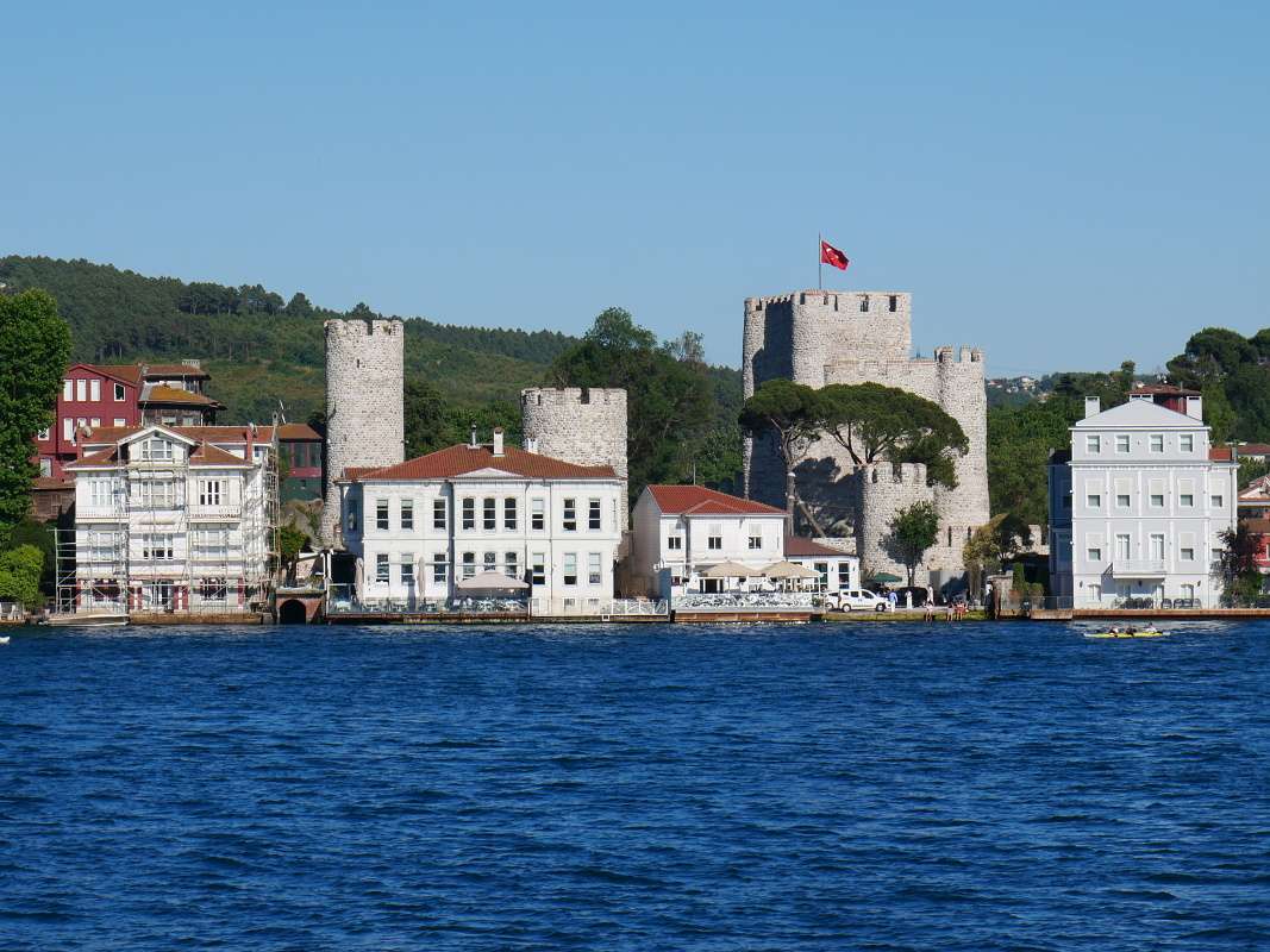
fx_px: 4035
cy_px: 476
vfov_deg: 13.5
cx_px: 635
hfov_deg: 17.9
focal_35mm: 110
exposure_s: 1/640
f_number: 9
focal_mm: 55
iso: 200
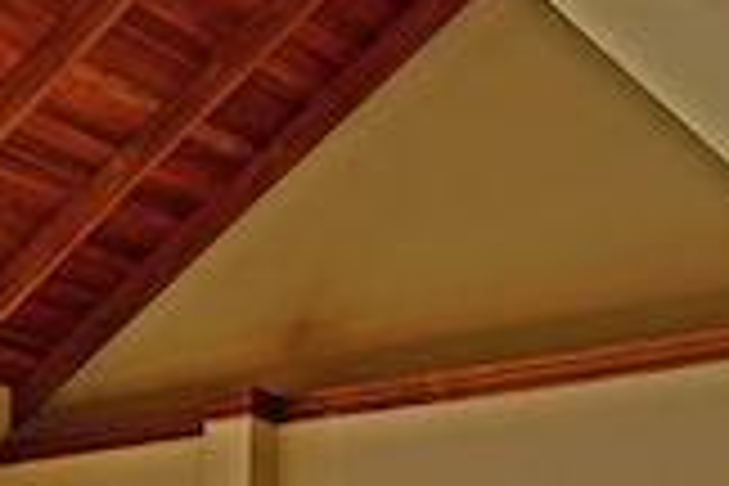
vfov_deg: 13.4
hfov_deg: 19.4
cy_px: 945
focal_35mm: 89
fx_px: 1802
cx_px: -423
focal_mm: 16
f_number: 7.1
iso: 100
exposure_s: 1/100
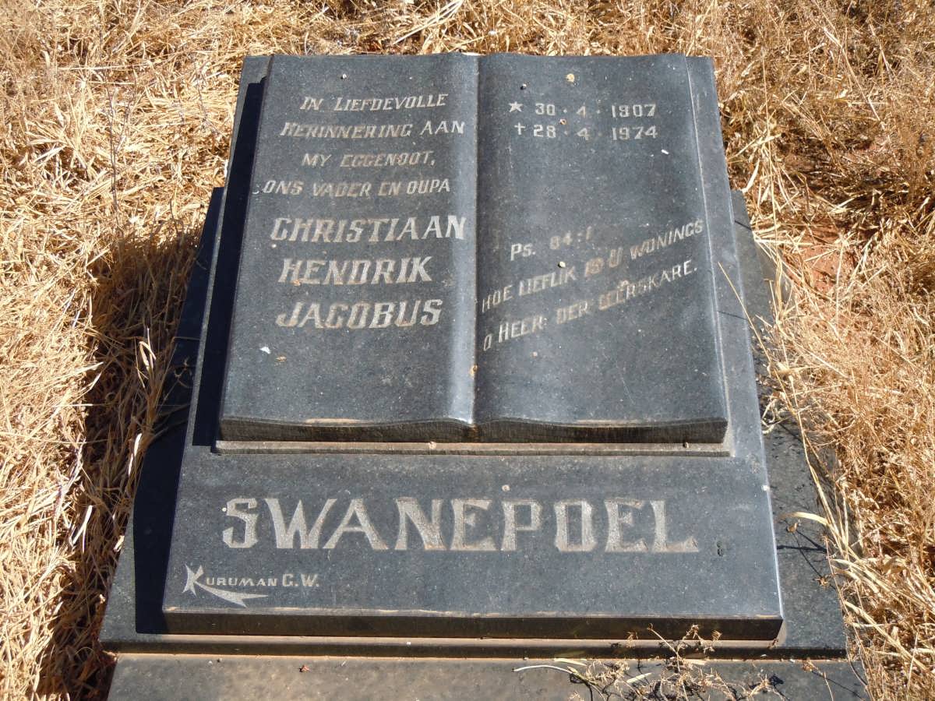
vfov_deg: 32.2
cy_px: 350
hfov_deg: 42.1
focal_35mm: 45
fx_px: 1215
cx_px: 468
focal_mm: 8.1
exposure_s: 1/1000
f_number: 3.8
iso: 200
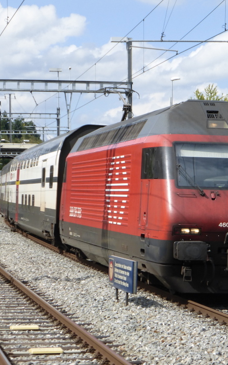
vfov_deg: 17.2
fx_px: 1204
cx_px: 162
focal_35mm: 121
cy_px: 183
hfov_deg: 10.8
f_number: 5.1
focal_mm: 14.2
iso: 100
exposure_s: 1/640
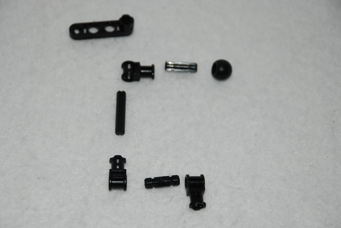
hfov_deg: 18.2
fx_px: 1067
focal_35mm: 112
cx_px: 170
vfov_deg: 12.2
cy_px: 114
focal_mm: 75
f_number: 5.6
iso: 100
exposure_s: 1/60
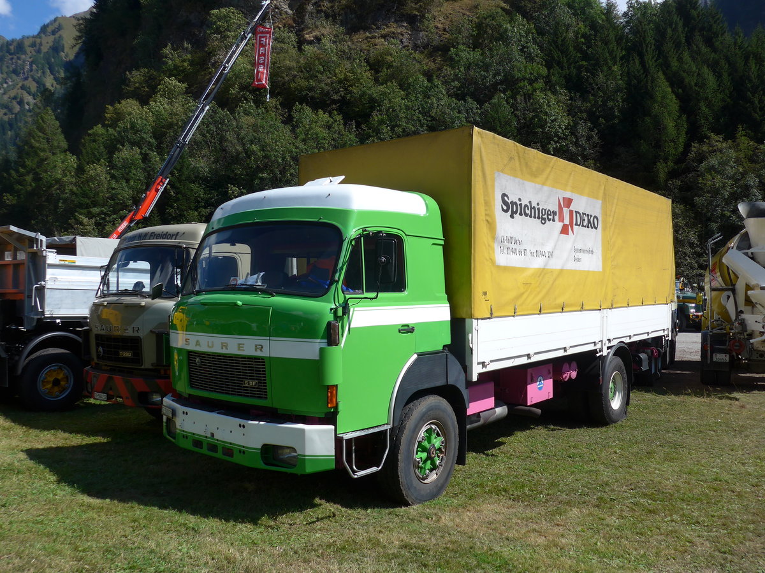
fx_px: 641
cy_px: 286
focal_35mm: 29
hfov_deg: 61.7
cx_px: 382
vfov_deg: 48.2
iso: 80
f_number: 2.8
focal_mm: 6
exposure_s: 1/1600
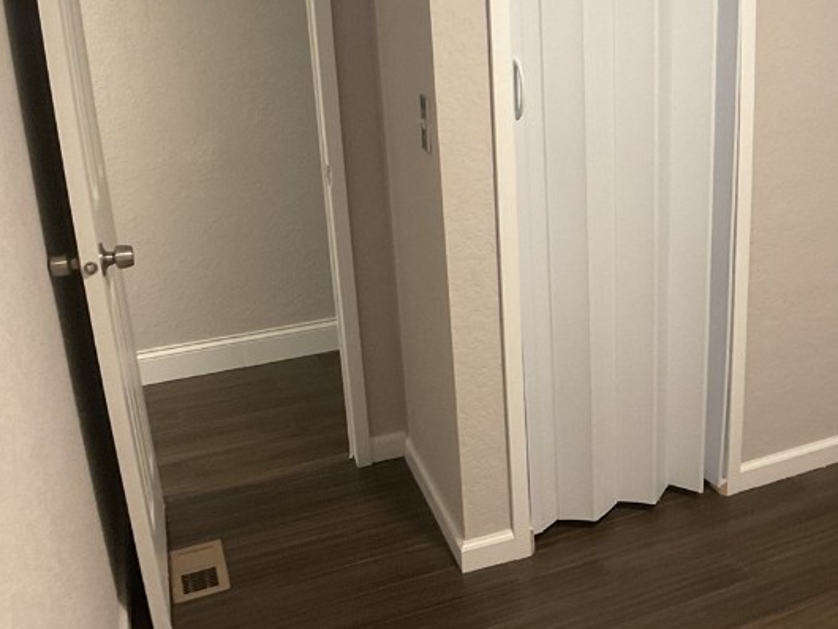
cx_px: 596
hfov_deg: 33.8
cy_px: 242
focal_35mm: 56
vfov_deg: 26.1
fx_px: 1356
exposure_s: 1/60
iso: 160
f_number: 1.8
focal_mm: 3
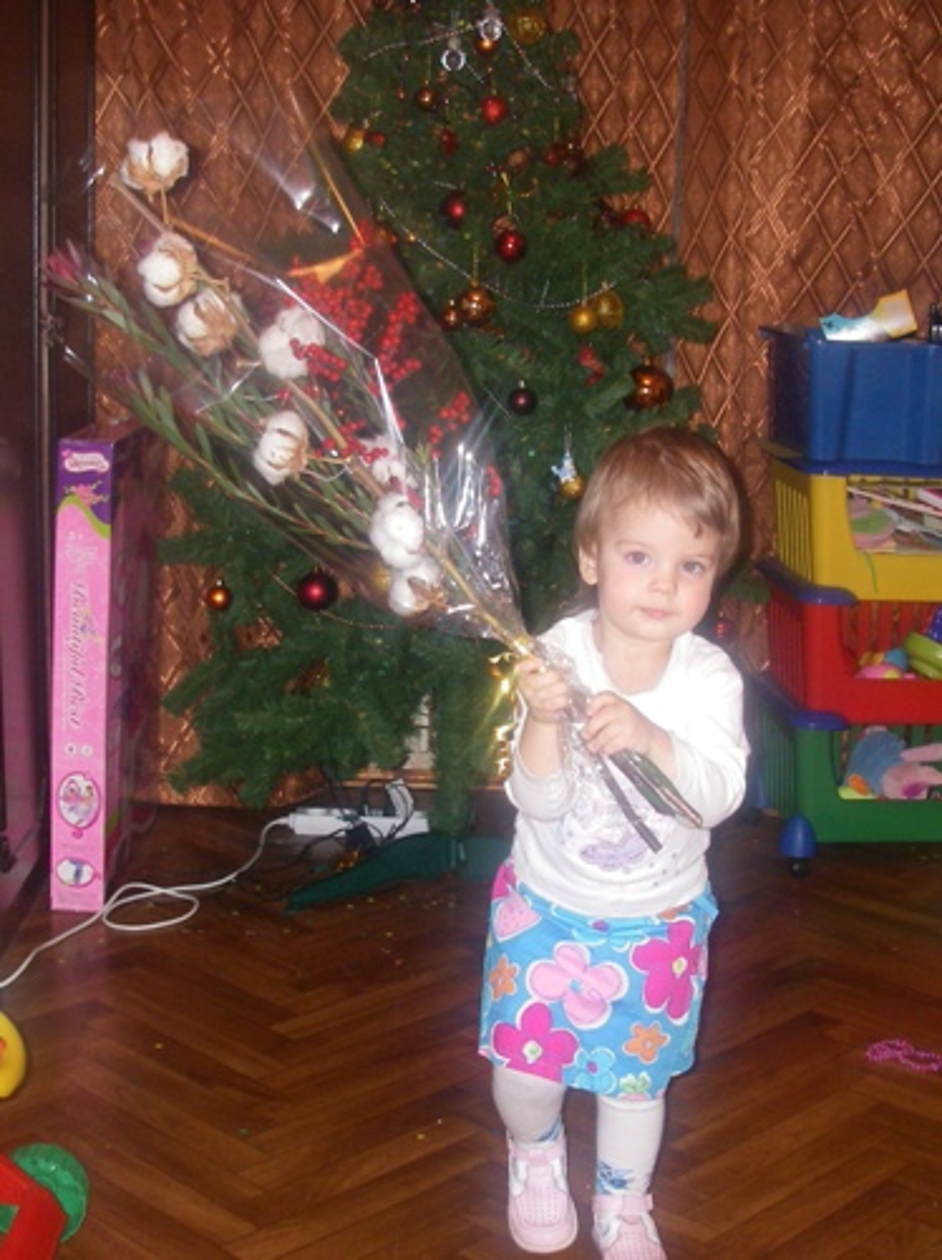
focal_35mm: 38
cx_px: 471
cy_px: 630
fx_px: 1381
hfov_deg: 37.7
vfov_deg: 49.0
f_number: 3.3
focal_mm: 6.3
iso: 200
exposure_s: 1/40
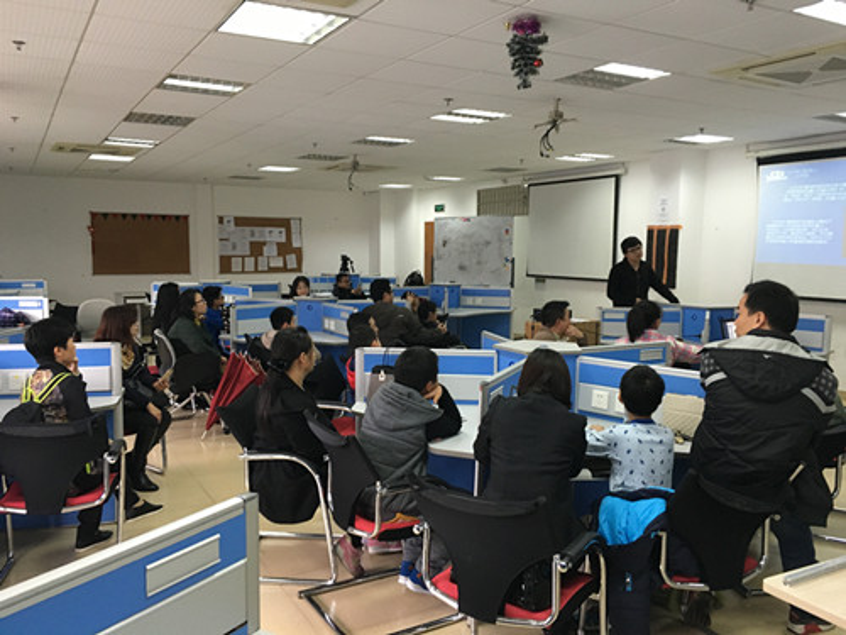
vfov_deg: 48.2
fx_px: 709
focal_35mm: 29
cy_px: 318
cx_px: 423
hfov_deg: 61.7
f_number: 2.2
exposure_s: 1/33
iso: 160
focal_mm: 4.15
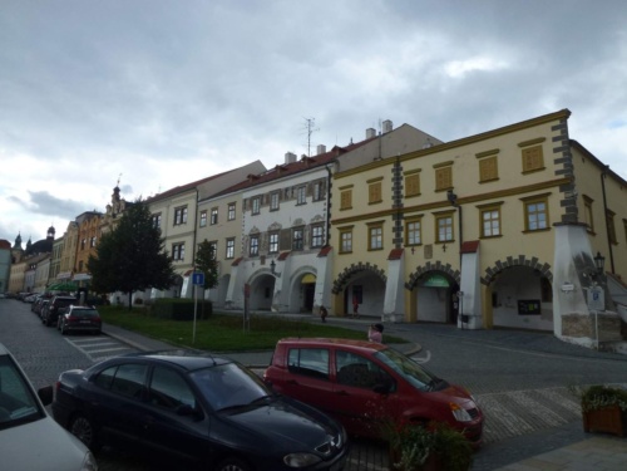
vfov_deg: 56.8
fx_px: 435
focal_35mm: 24
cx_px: 314
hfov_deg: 71.6
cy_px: 236
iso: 100
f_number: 3.3
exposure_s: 1/800
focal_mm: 4.3
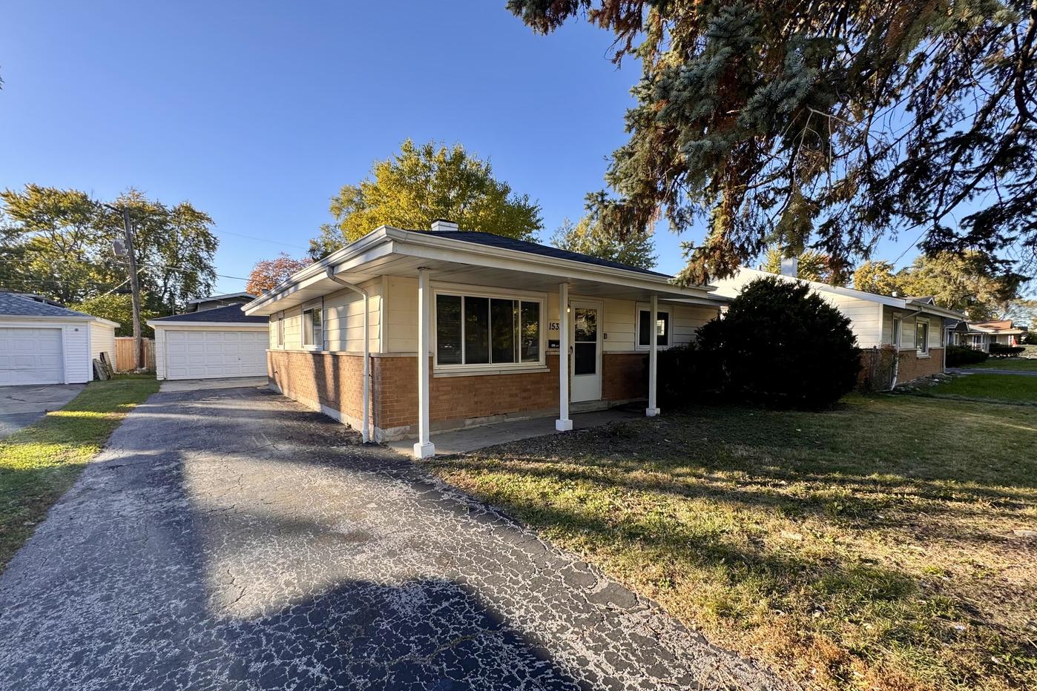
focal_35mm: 15
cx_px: 510
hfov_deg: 100.4
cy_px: 366
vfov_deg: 77.3
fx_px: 432
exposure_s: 1/276
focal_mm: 2.22
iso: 40
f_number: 2.2
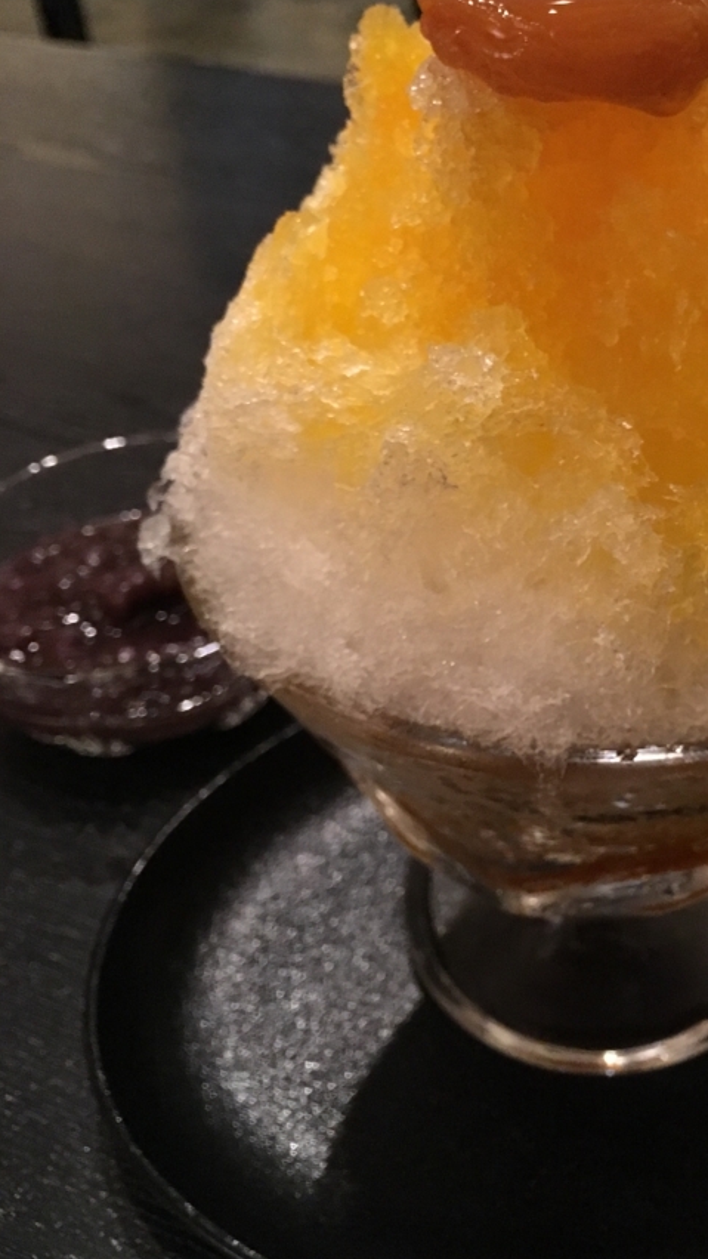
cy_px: 516
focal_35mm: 38
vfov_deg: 52.5
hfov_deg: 30.5
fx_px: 1268
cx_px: 560
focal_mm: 4.15
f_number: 2.2
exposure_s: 1/15
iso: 200
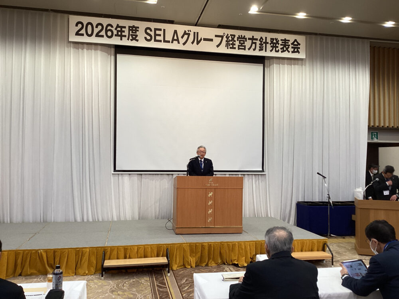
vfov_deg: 45.4
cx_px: 200
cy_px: 150
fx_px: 357
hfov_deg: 58.4
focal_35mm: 31
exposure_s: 1/50
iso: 64
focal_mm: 3.3
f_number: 2.4
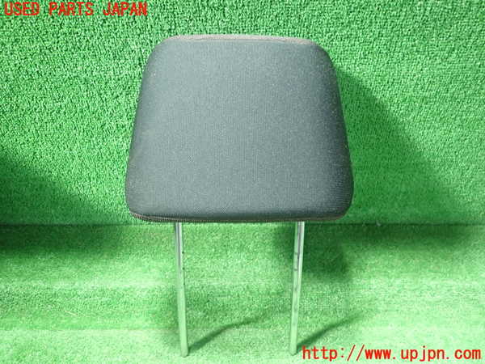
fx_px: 350
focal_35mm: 25
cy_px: 182
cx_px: 242
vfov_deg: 54.9
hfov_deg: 69.4
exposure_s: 1/30
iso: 500
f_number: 2
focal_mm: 4.5
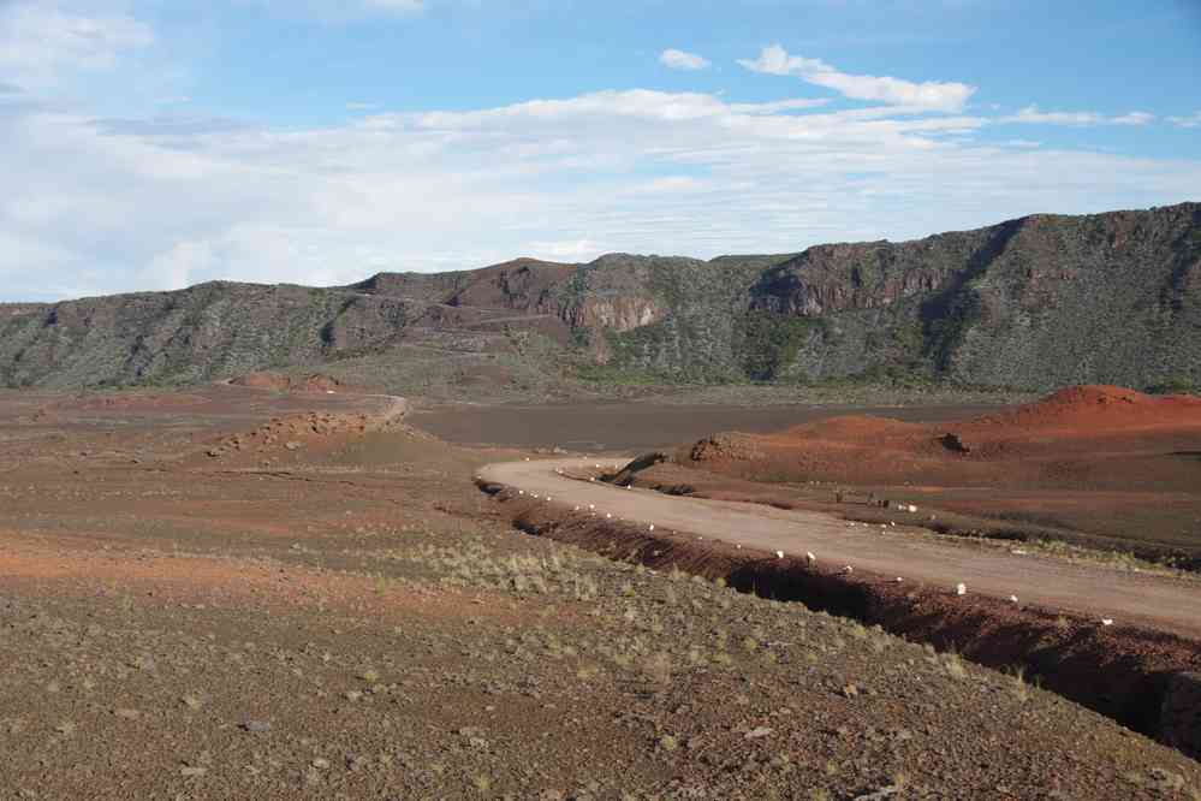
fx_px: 1941
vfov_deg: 23.3
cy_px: 400
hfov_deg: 34.4
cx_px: 600
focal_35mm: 58
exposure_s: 1/60
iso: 200
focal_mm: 38.8
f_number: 10
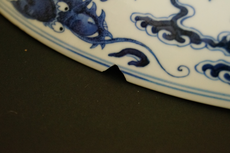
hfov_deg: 24.7
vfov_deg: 16.5
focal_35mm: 82
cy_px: 76
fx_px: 526
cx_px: 115
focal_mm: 55
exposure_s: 1/25
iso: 3200
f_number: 5.6
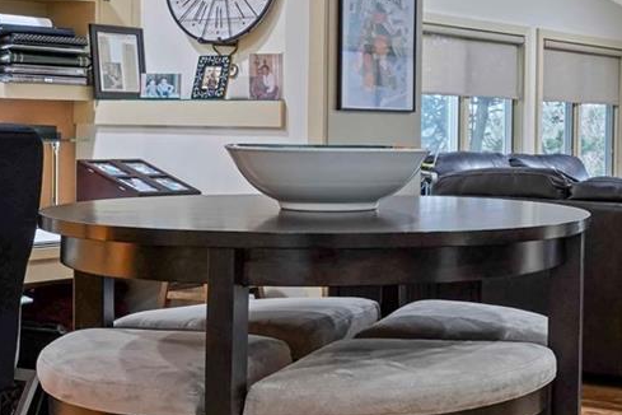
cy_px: 150
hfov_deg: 27.5
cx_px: 686
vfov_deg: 20.3
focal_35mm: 67
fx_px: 1158
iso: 500
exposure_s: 1/1.25
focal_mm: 16
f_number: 8
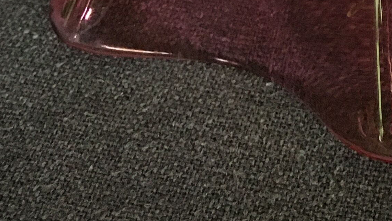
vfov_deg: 9.2
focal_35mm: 112
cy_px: -391
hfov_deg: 18.6
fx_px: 1164
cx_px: 392
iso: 250
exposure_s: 1/33
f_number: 2.2
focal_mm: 4.15
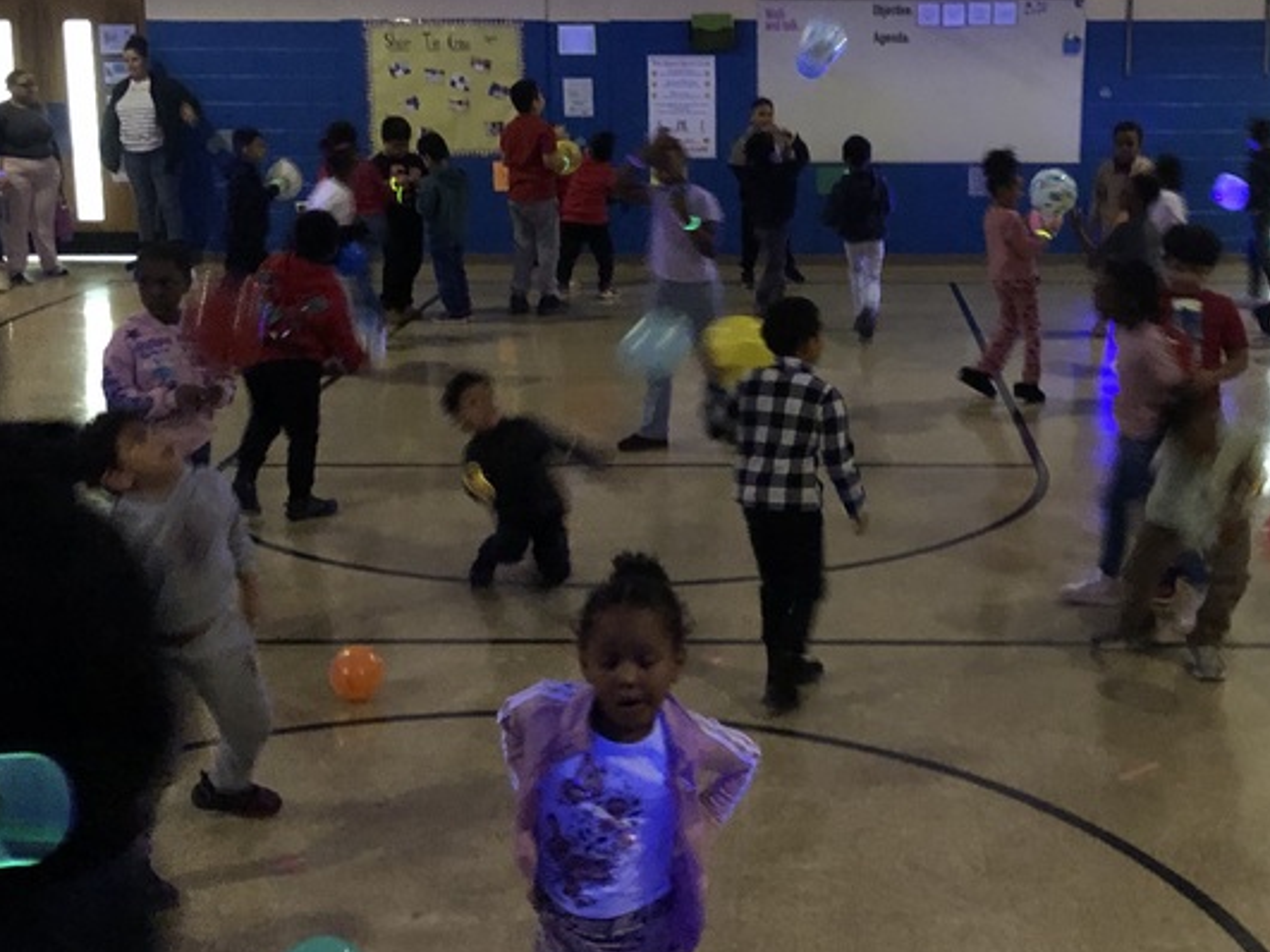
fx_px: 1981
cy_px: 407
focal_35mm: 54
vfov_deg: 27.0
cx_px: 794
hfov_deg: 35.4
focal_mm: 3.99
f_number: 1.8
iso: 640
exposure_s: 1/17
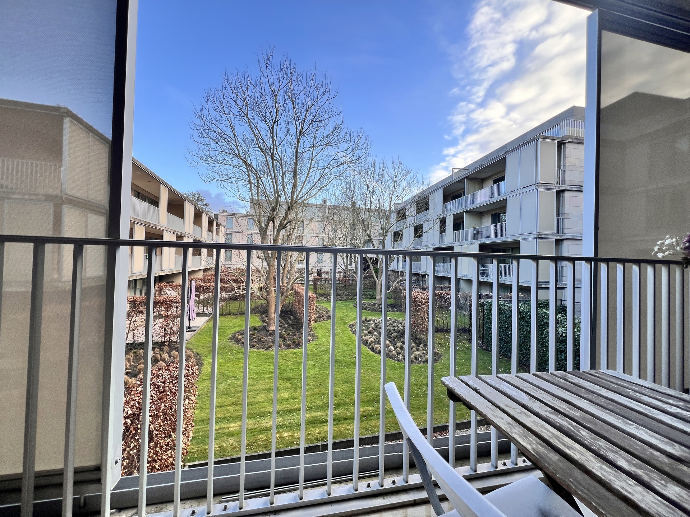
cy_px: 258
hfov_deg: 106.2
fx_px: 259
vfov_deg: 89.9
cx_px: 345
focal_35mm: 13
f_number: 1.8
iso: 32
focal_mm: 1.57
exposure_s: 1/154
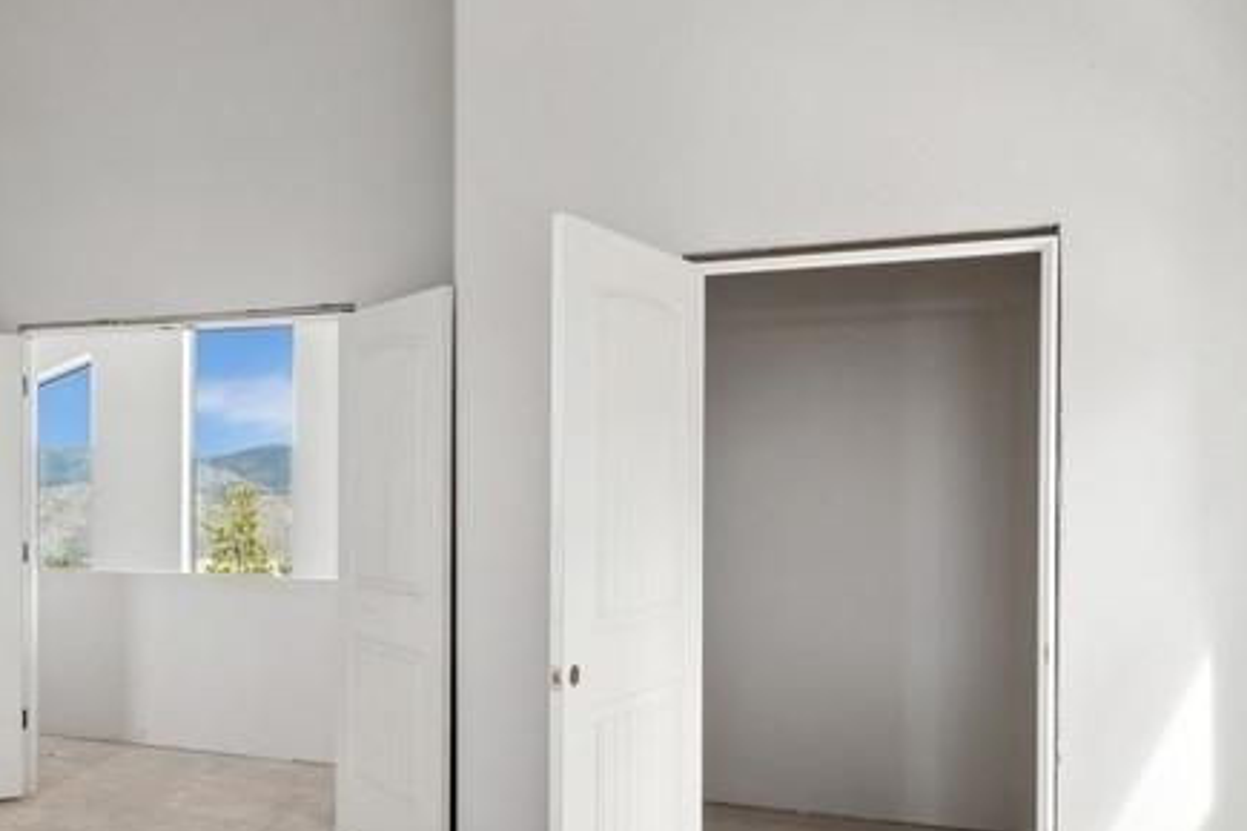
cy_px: 516
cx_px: 274
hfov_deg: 56.5
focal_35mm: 31
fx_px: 1074
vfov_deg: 42.0
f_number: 8
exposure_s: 1/30
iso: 400
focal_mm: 15
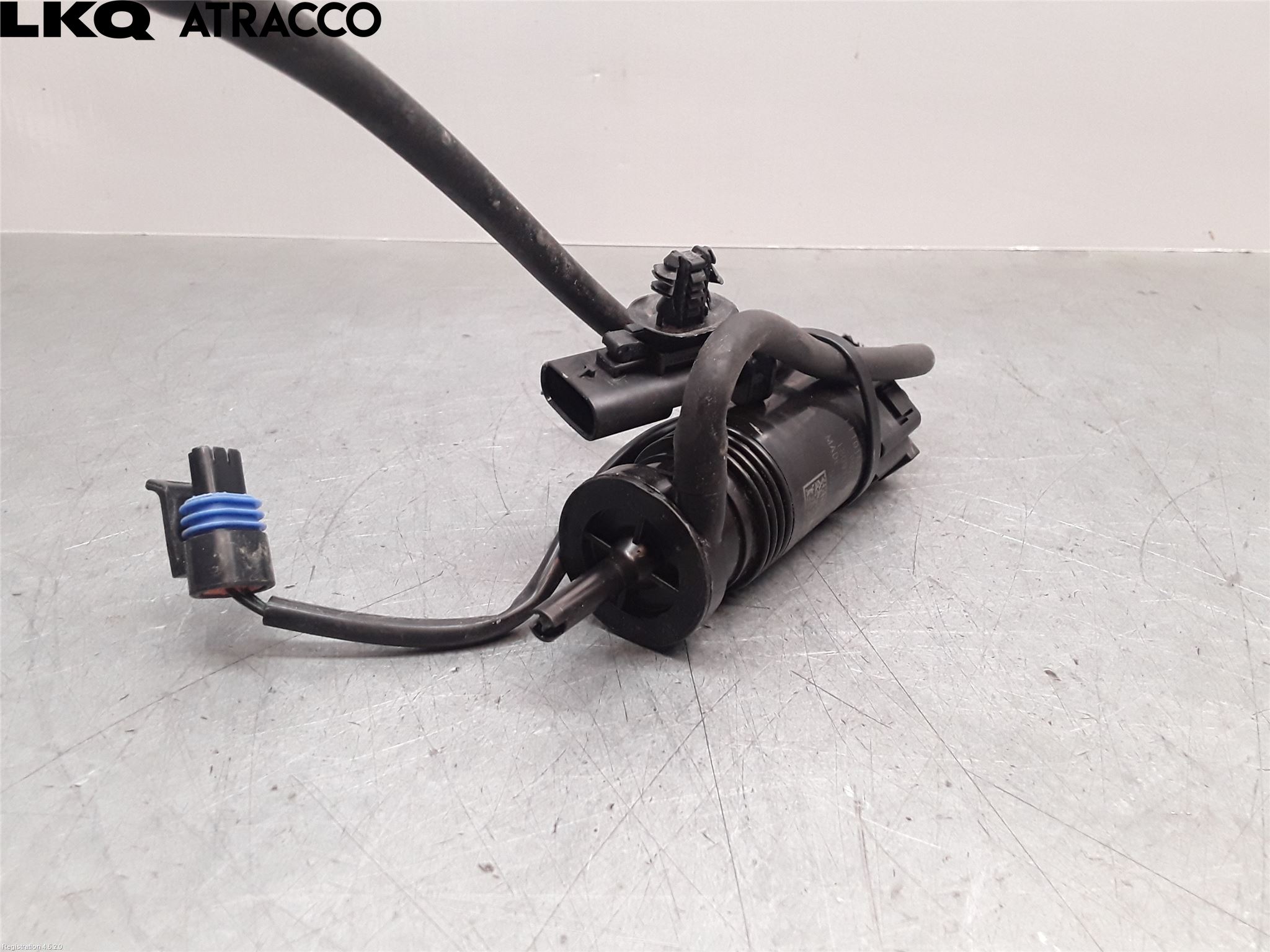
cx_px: 635
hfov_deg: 63.4
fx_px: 1027
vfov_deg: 49.7
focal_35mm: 28
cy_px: 476
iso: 100
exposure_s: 1/100
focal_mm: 2.91
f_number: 1.9
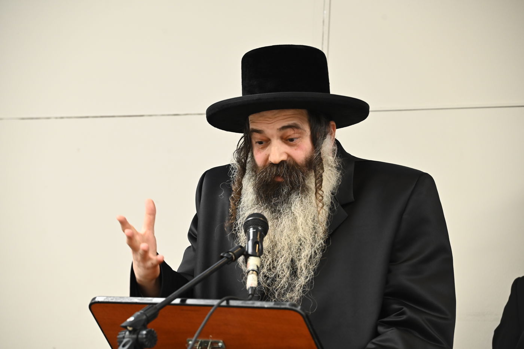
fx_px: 2619
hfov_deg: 11.4
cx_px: 262
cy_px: 174
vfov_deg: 7.6
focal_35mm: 180
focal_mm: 180
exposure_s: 1/160
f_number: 6.3
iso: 2500
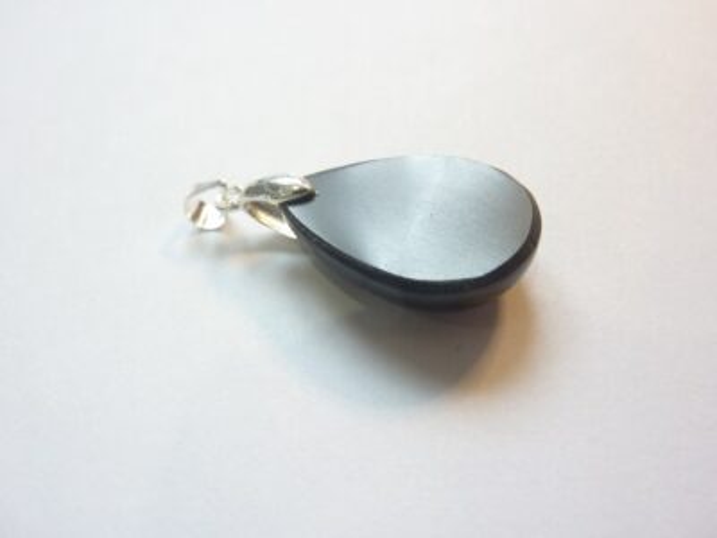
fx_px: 518
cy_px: 269
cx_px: 358
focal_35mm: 25
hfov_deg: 69.4
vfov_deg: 54.9
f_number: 3.3
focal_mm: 4.1
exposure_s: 1/30
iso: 125
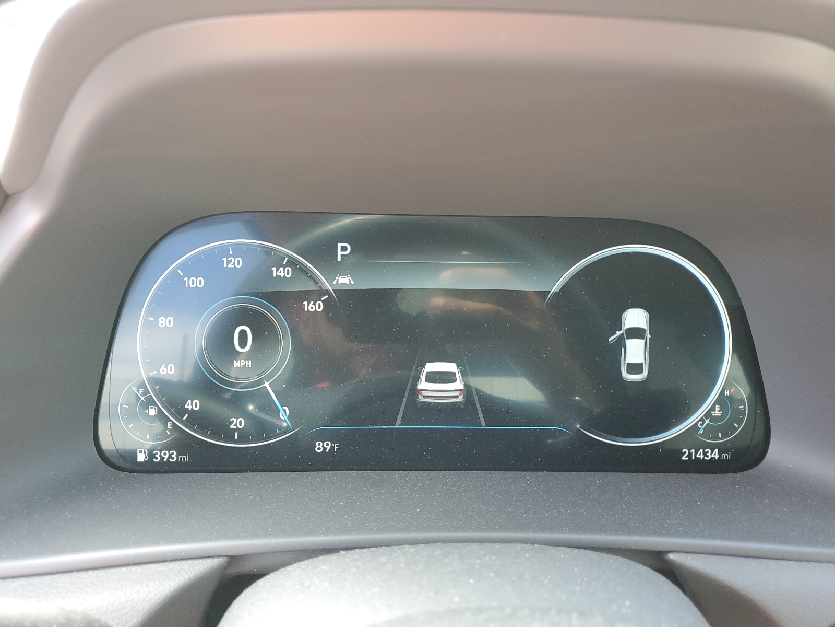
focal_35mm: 26
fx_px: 627
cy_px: 314
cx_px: 418
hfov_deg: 67.3
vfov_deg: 53.1
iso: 65
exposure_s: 1/60.2
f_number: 1.5
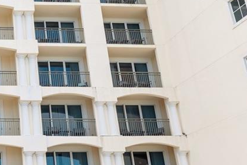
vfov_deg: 22.3
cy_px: 80
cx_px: -36
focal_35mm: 61
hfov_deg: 29.2
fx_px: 418
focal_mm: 16
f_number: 6.3
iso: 100
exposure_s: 1/100
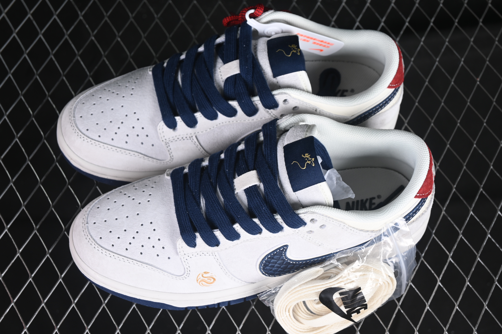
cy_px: 167
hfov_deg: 27.0
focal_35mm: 75
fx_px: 1046
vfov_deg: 18.2
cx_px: 251
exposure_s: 1/80
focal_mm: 50
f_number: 7.1
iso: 160
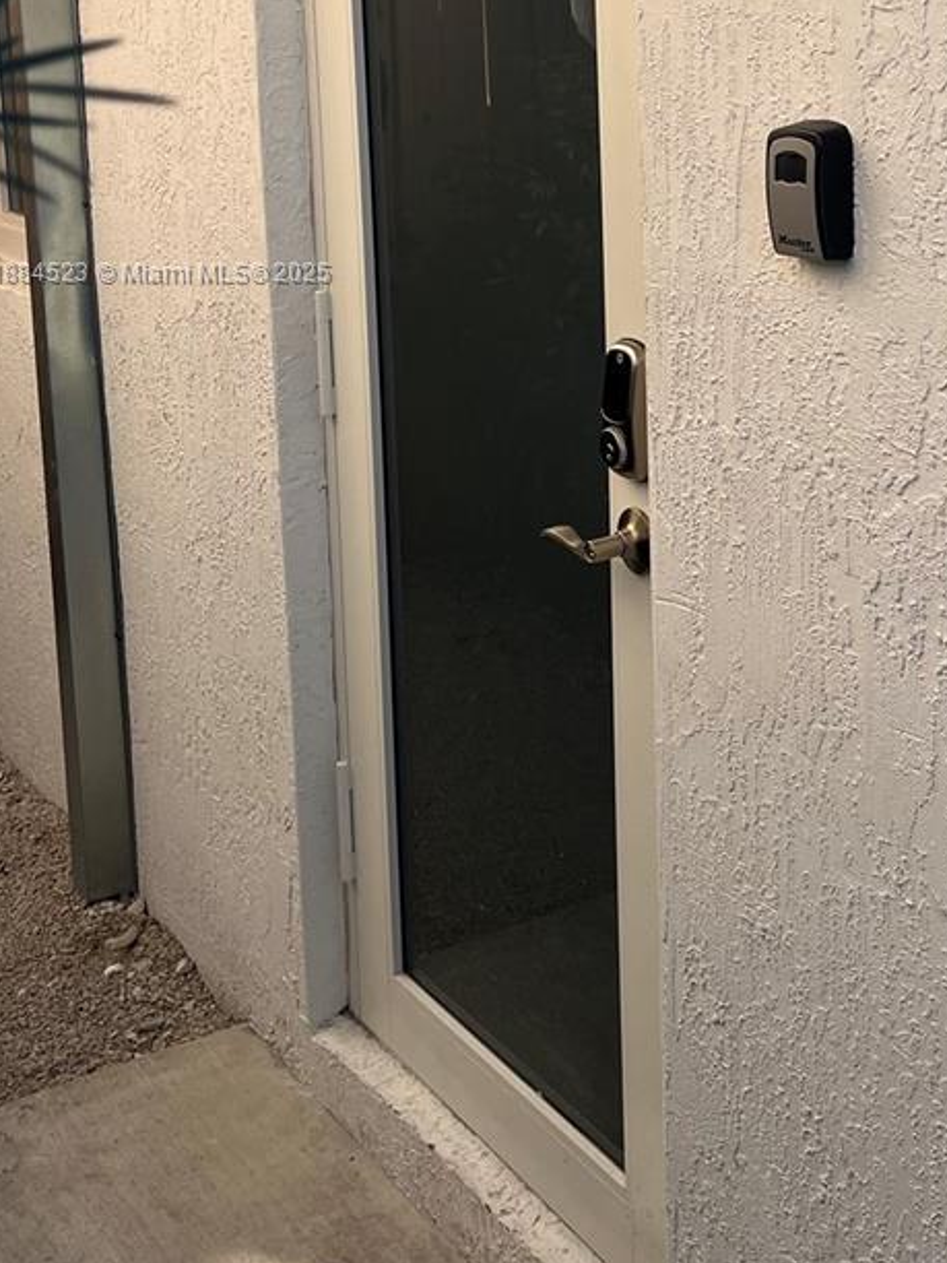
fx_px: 1860
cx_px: 881
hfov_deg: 27.4
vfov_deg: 36.4
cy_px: 274
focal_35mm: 51
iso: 50
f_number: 1.5
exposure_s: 1/1377
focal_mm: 5.7
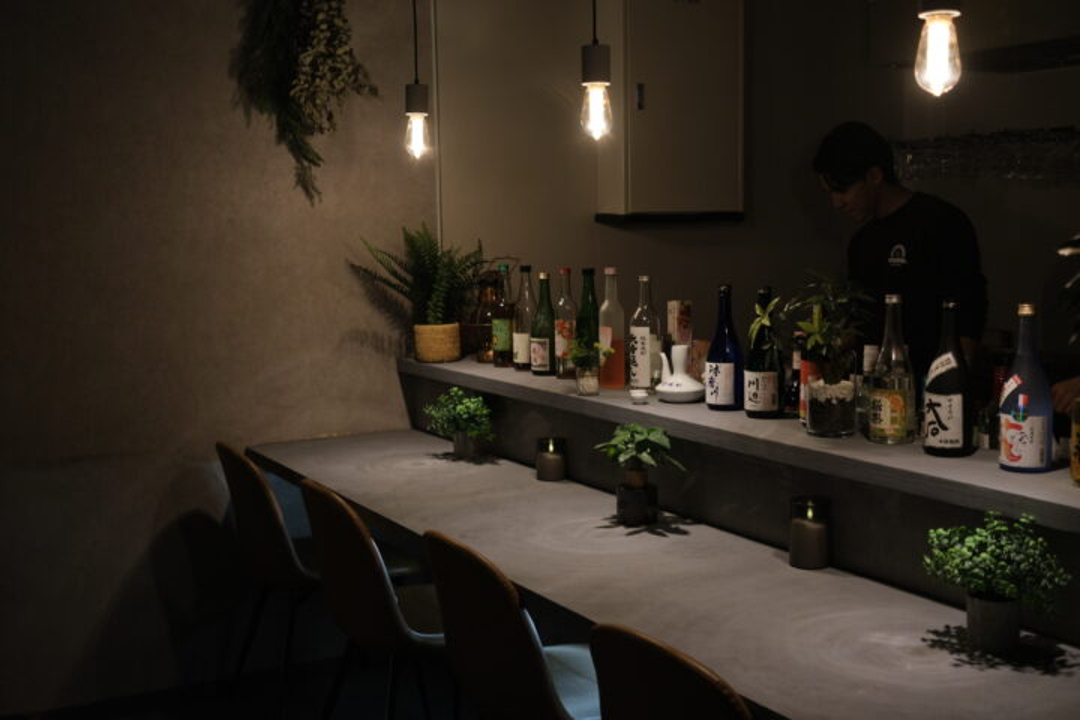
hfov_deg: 47.4
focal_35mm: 41
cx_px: 540
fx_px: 1230
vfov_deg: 32.6
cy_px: 360
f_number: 2.8
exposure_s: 1/25
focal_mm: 27
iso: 640
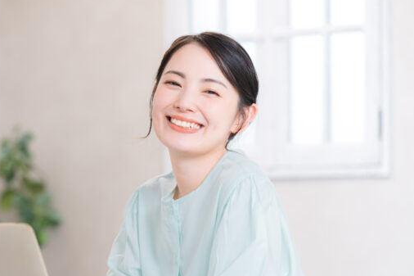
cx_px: 162
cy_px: 159
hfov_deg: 12.3
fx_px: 1920
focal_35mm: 167
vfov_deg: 8.2
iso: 2000
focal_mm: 130
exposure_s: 1/320
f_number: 3.5
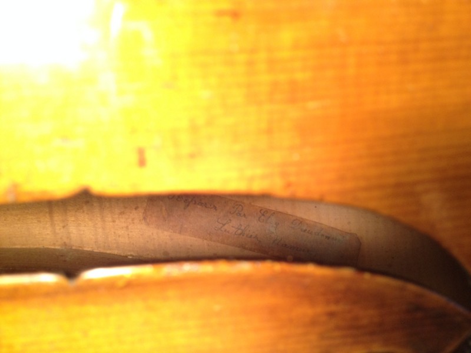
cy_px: 176
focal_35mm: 35
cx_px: 236
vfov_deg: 40.7
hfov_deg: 52.6
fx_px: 476
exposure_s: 1/20
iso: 125
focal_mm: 4.28
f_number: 2.4
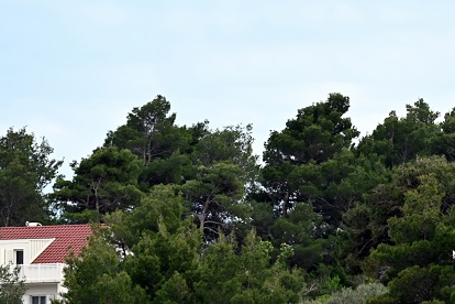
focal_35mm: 287
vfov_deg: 4.8
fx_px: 3627
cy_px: 281
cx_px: 403
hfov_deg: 7.2
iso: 320
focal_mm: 125
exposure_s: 1/500
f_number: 4.8
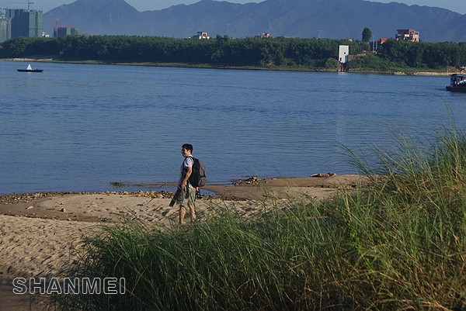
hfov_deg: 19.4
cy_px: 156
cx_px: 233
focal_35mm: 105
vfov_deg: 13.1
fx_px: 1360
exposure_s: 1/320
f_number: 8
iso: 100
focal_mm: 70
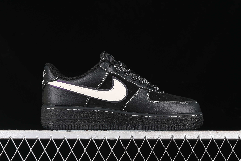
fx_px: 502
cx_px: 120
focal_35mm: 75
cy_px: 80
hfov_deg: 27.0
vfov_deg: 18.2
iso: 160
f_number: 6.3
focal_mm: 50
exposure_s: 1/60
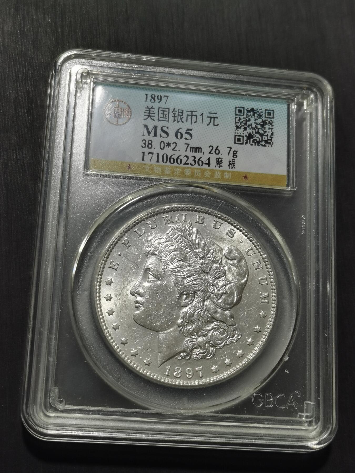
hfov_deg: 24.0
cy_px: 236
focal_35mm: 61
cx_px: 178
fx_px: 834
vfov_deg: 31.7
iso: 50
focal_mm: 5.58
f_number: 1.8
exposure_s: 1/106
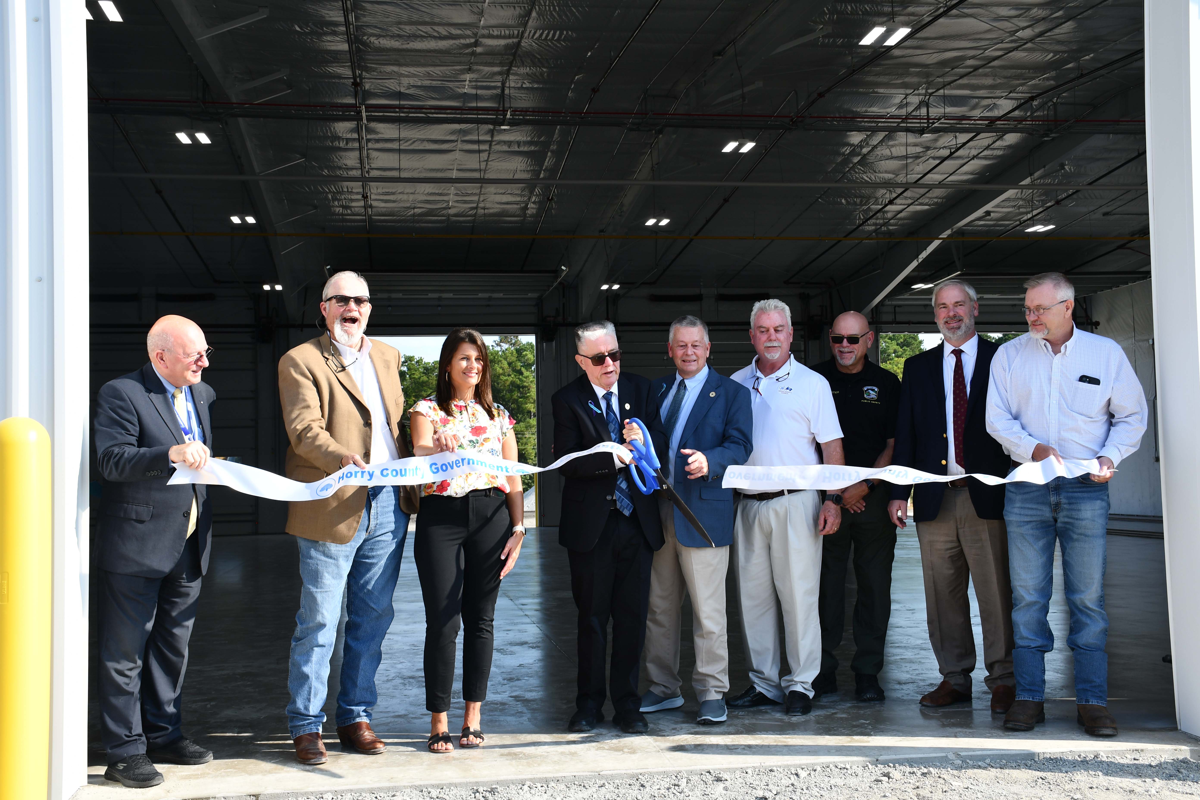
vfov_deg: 34.2
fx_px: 1300
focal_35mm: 39
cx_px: 600
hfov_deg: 49.6
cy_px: 400
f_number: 8
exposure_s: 1/250
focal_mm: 26
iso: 140
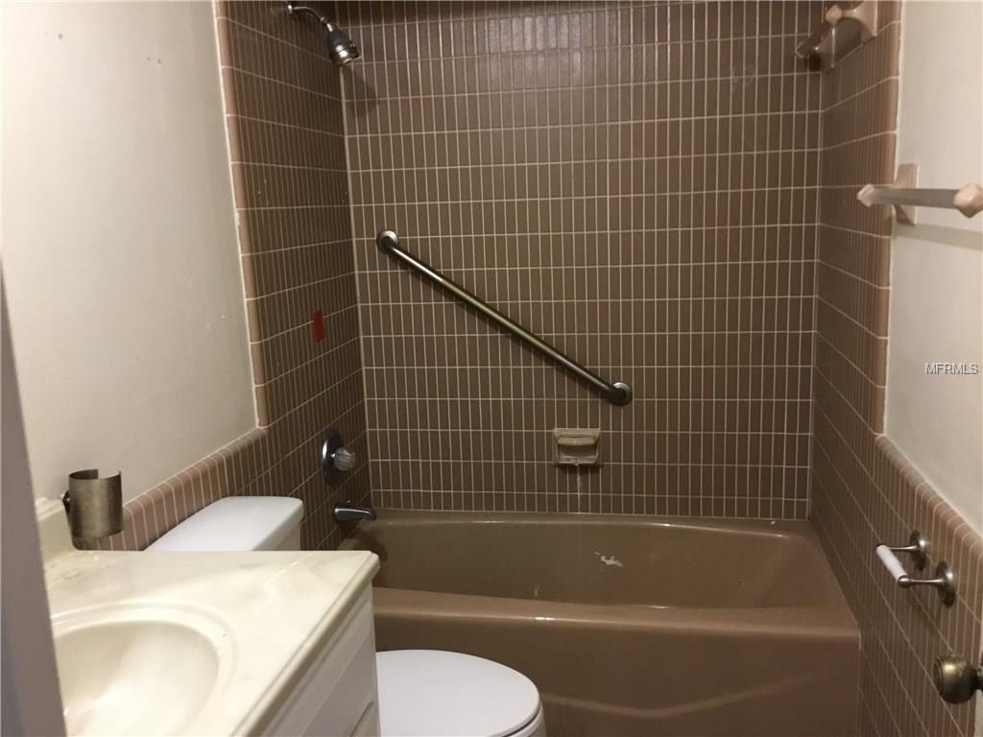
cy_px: 368
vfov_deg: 45.4
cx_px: 492
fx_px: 880
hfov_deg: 58.4
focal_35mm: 31
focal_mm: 3.3
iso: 200
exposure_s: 1/17
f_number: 2.4
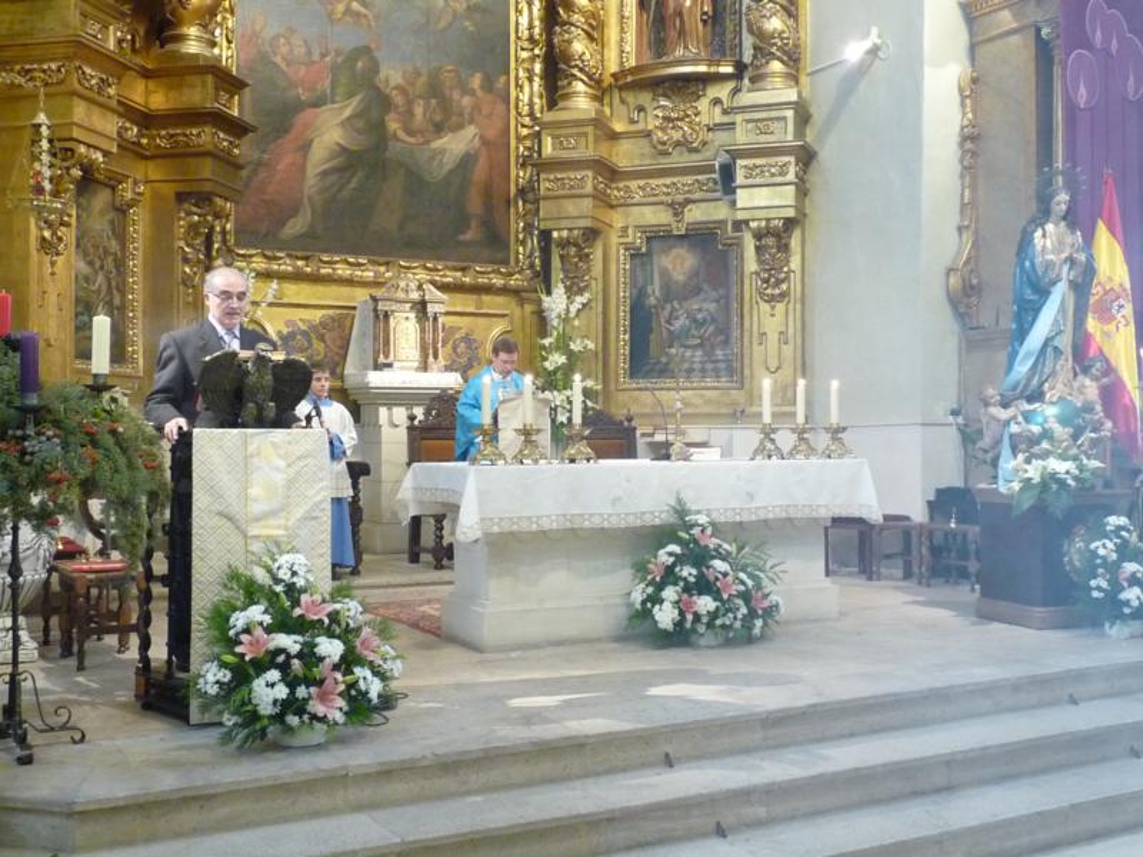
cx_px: 572
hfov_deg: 47.9
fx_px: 1288
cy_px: 428
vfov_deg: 36.8
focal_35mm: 39
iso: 400
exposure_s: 1/10
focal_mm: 4.8
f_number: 2.8
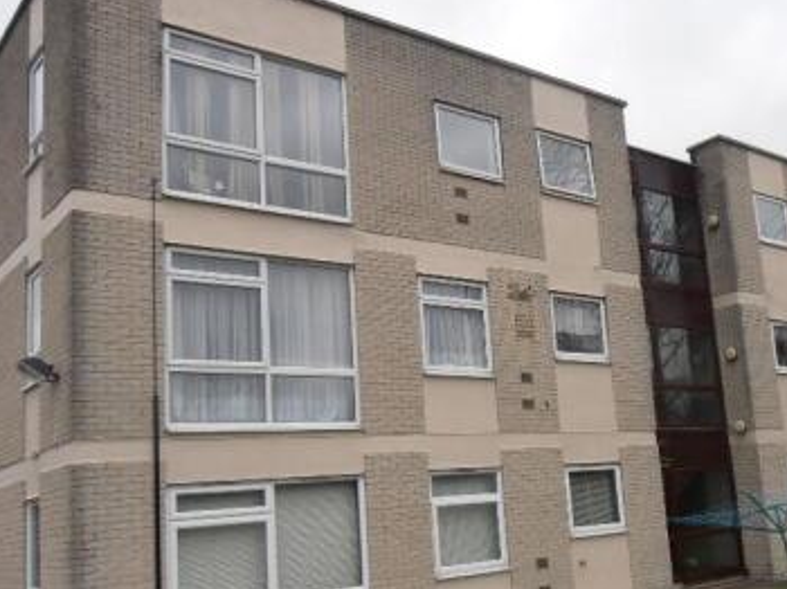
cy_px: 298
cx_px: 530
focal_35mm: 40
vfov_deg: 35.9
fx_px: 909
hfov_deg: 46.0
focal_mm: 4.2
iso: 80
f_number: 3
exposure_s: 1/200
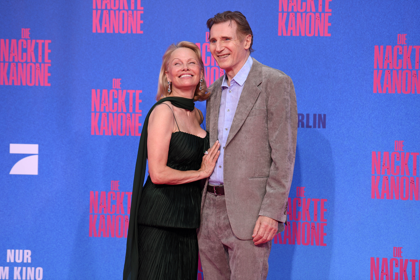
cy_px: 140
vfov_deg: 9.7
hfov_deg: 14.6
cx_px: 210
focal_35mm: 141
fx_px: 1645
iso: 250
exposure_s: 1/1000
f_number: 2.8
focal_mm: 140
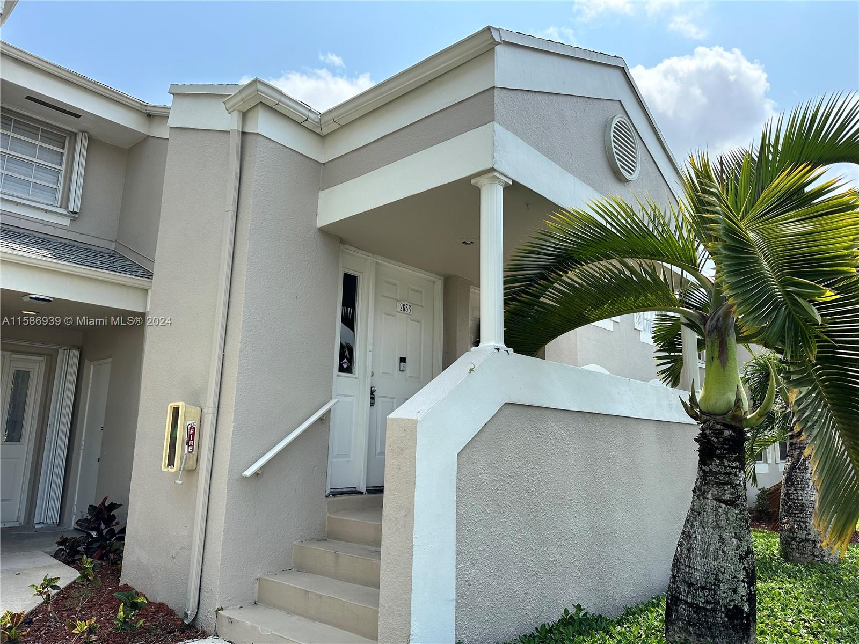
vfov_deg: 56.8
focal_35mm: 24
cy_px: 322
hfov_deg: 71.6
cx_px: 430
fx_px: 596
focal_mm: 6.86
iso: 80
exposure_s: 1/3861
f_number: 1.78
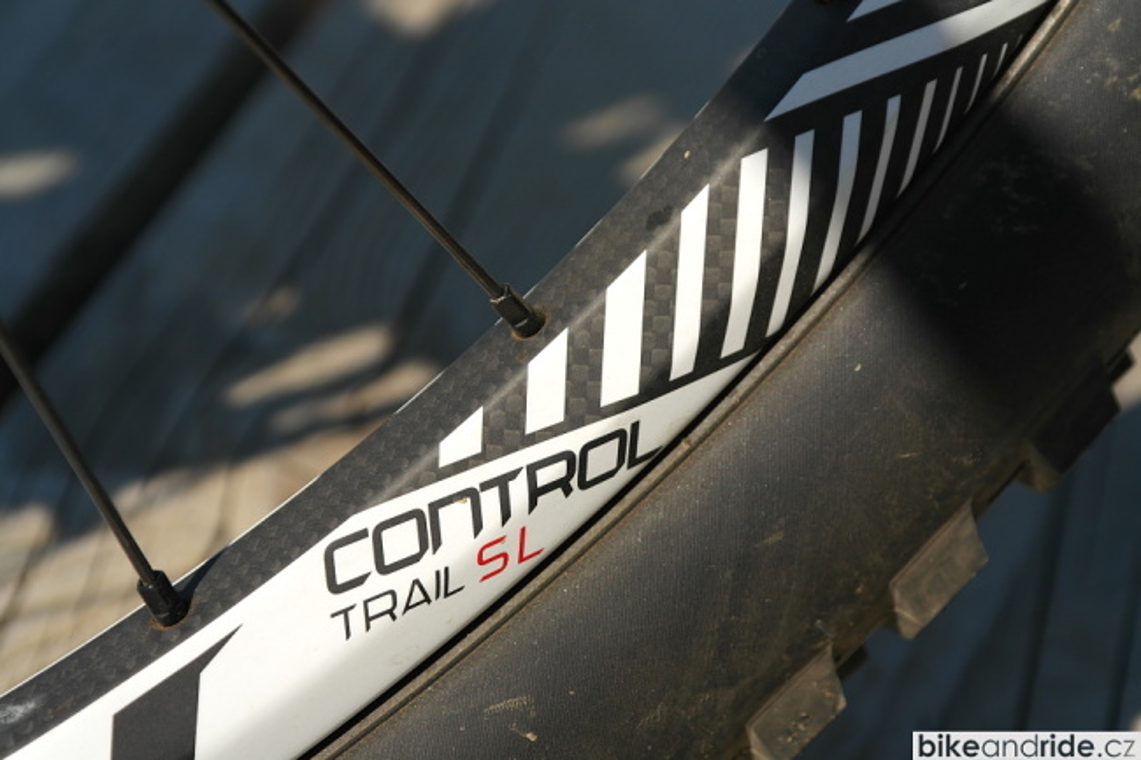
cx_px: 570
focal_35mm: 84
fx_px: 2661
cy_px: 380
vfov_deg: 16.3
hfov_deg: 24.2
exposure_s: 1/500
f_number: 5.6
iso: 100
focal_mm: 55
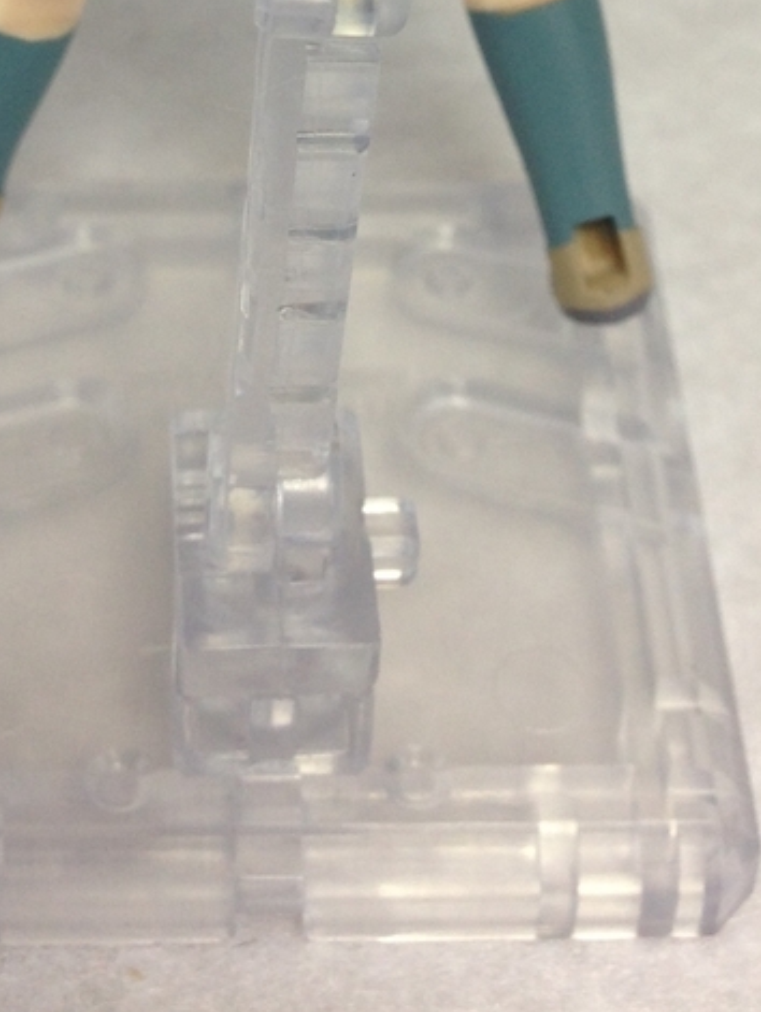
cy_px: -215
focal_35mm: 84
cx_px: 348
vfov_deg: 21.5
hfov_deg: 17.6
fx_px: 2459
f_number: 2.4
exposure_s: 1/24
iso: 50
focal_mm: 4.12
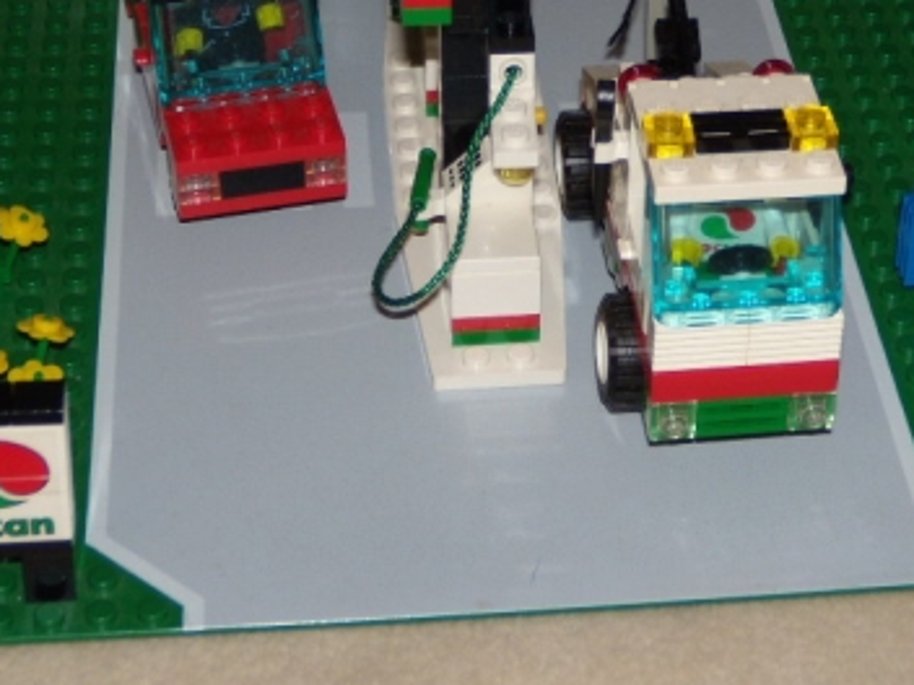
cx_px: 683
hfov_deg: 21.4
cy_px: 80
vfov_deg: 16.1
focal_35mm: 91
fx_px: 2403
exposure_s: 1/30
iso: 80
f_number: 3.8
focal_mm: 8.8
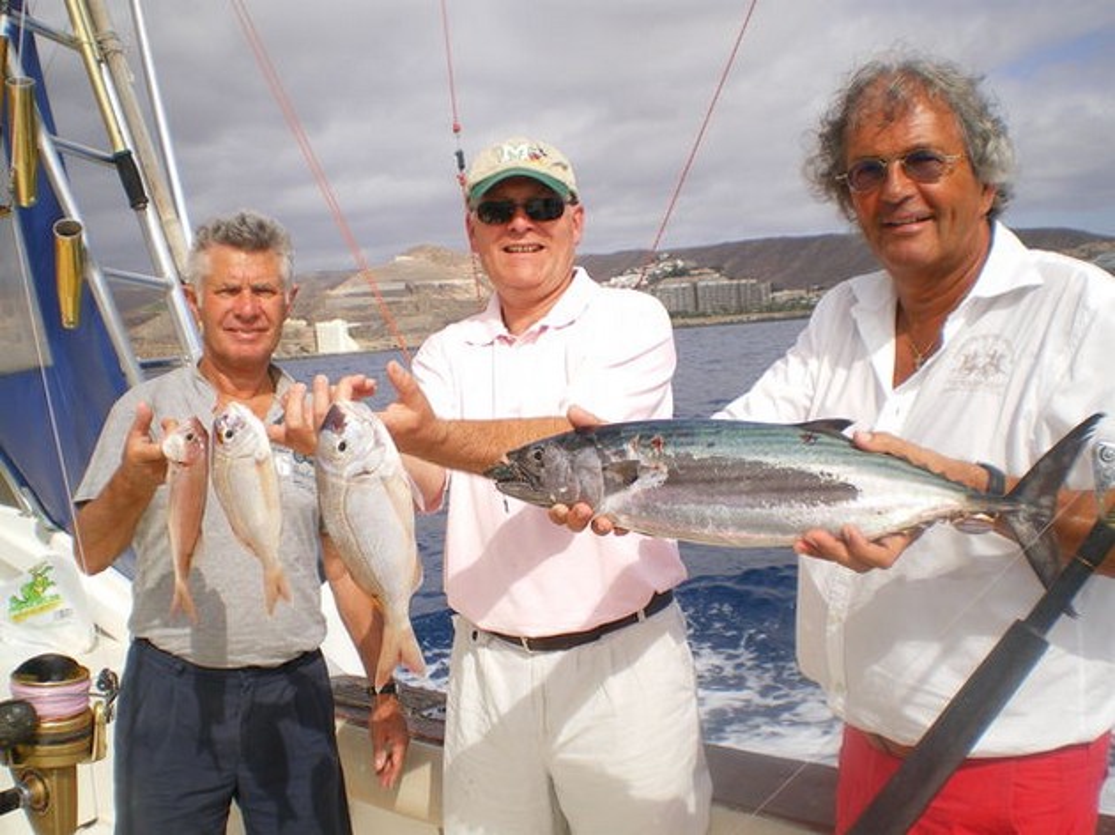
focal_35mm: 36
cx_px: 558
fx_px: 1159
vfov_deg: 39.6
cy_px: 418
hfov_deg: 51.4
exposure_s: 1/500
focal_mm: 6.3
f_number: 4.6
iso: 50
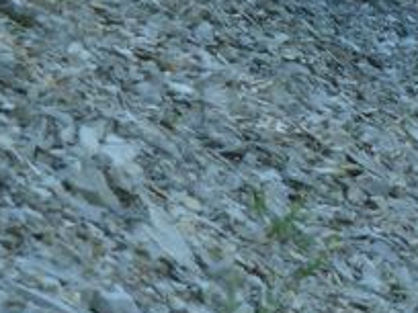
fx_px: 6955
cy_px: -223
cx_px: 471
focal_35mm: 576
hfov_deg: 3.4
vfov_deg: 2.6
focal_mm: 24.1
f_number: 4.5
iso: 160
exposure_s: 1/125
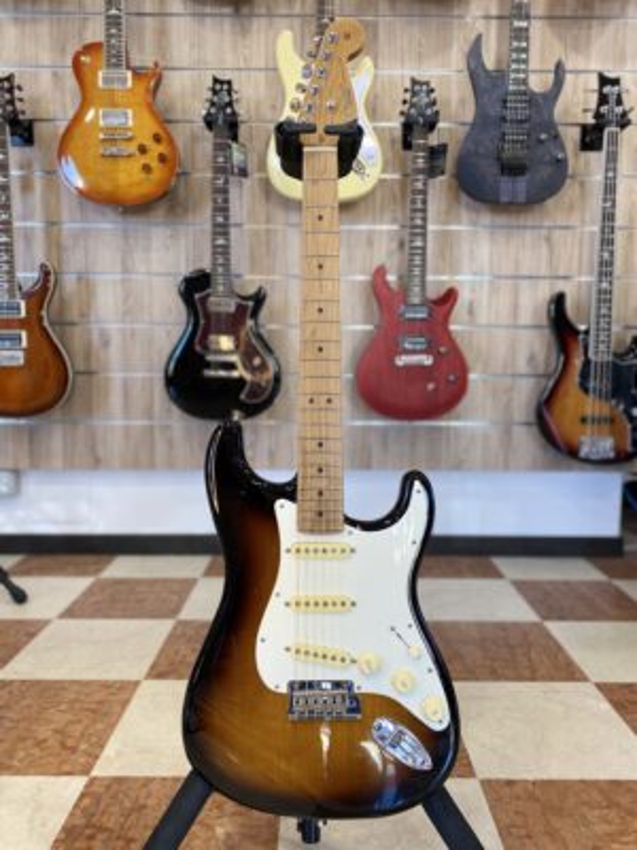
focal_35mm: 26
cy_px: 425
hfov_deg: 53.1
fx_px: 638
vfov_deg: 67.3
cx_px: 318
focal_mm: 4.25
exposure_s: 1/100
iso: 100
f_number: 1.8
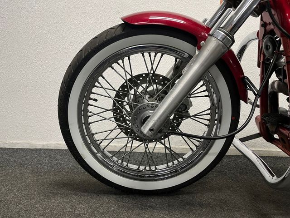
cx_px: 145
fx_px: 218
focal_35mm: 26
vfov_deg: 53.1
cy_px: 109
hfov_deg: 67.3
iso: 125
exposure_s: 1/50
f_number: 1.6
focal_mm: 5.1
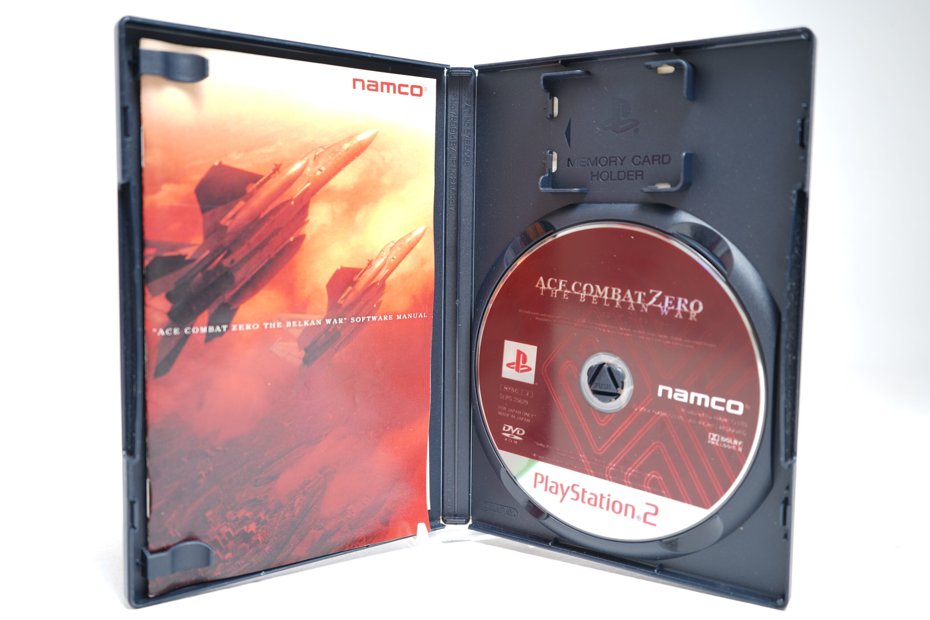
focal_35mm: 33
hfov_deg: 57.2
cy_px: 310
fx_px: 852
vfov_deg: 40.0
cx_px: 465
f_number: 5
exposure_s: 1/1.25
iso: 64
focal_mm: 33
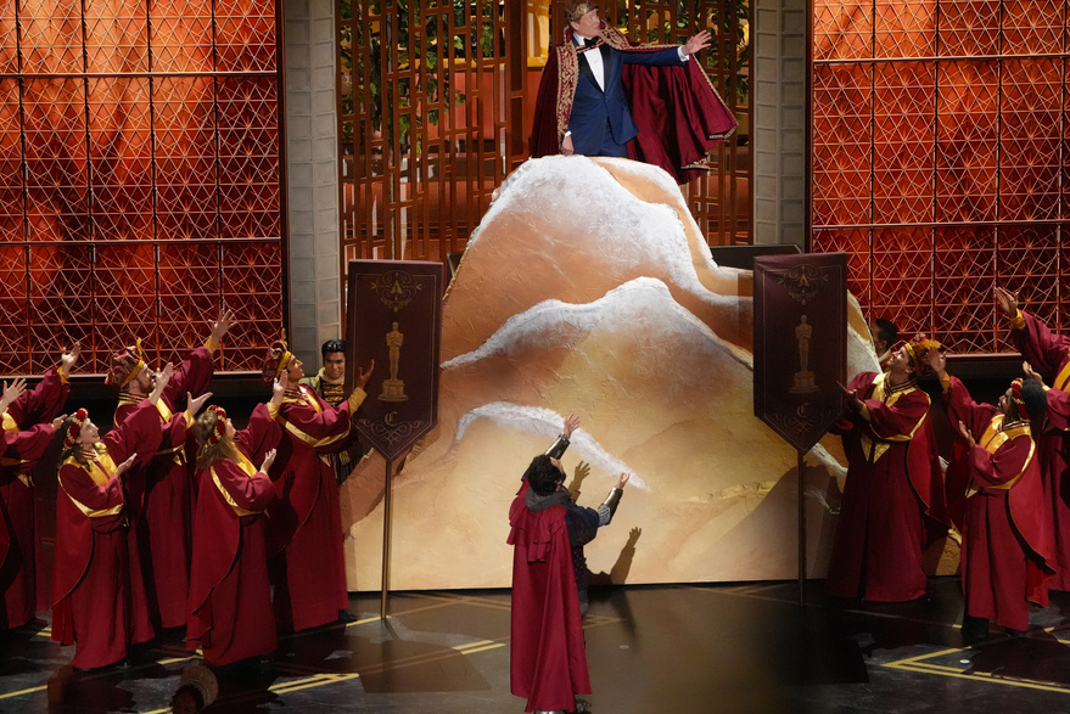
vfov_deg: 7.8
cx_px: 547
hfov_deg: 11.6
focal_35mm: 177
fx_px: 5263
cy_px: 347
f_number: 5.6
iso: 10000
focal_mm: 152
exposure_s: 1/500
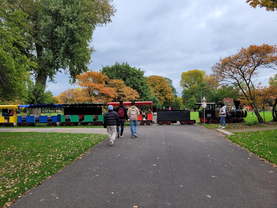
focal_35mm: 26
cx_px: 138
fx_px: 208
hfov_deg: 67.3
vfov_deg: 53.1
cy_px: 104
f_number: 1.8
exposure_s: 1/629
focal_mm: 5.4
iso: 40
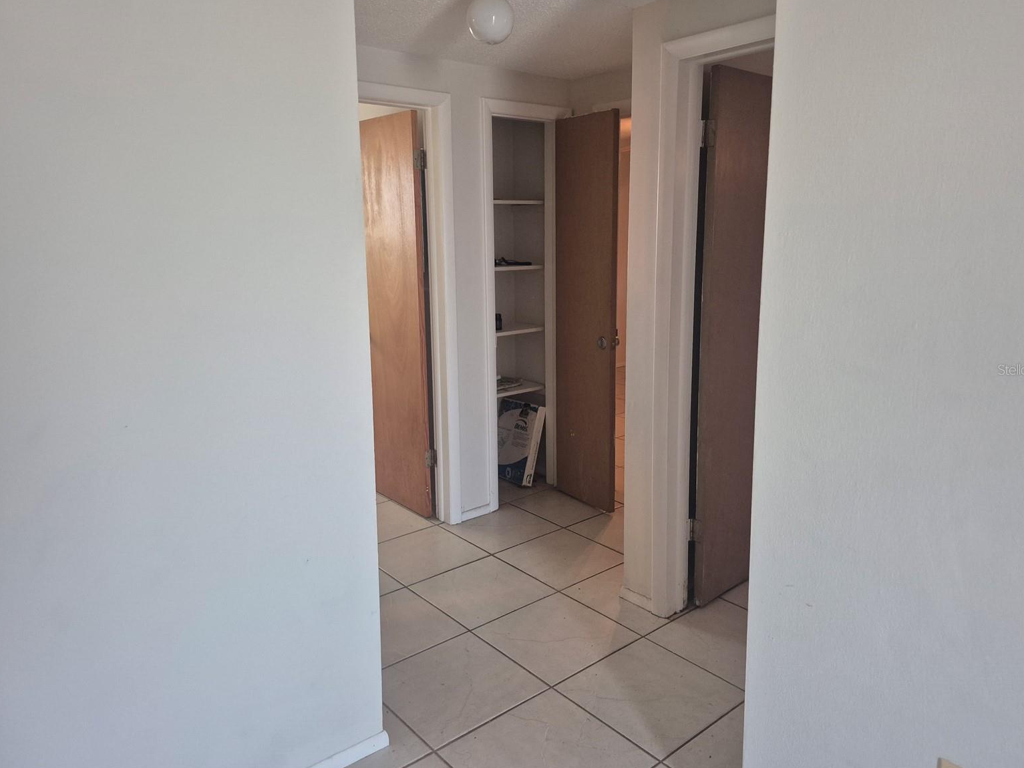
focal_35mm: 24
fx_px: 710
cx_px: 526
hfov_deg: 71.6
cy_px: 369
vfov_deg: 56.8
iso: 500
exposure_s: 1/120
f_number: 1.8
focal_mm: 5.4
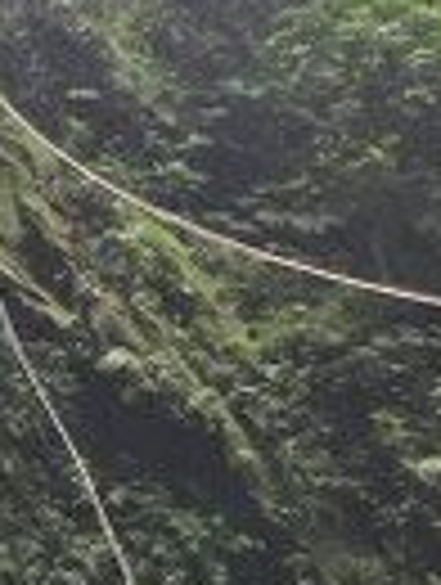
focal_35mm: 113
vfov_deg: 17.3
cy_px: 387
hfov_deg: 11.2
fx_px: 1913
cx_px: -585
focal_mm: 5.4
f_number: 1.8
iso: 80
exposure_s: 1/120
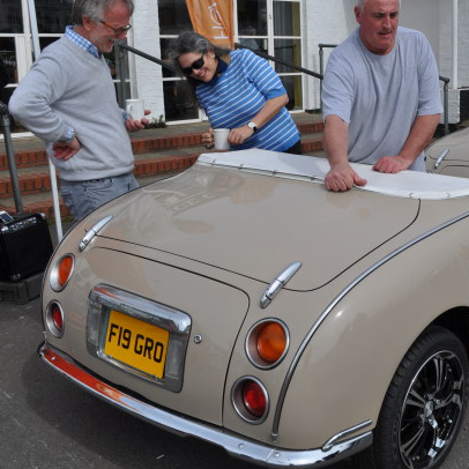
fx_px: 751
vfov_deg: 34.6
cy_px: 200
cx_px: 397
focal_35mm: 49
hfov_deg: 33.3
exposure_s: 1/500
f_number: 11
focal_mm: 22
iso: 200
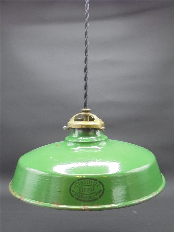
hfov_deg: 33.6
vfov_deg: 43.9
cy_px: 116
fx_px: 288
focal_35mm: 43
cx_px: 87
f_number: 4.5
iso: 320
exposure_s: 1/30
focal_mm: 7.8
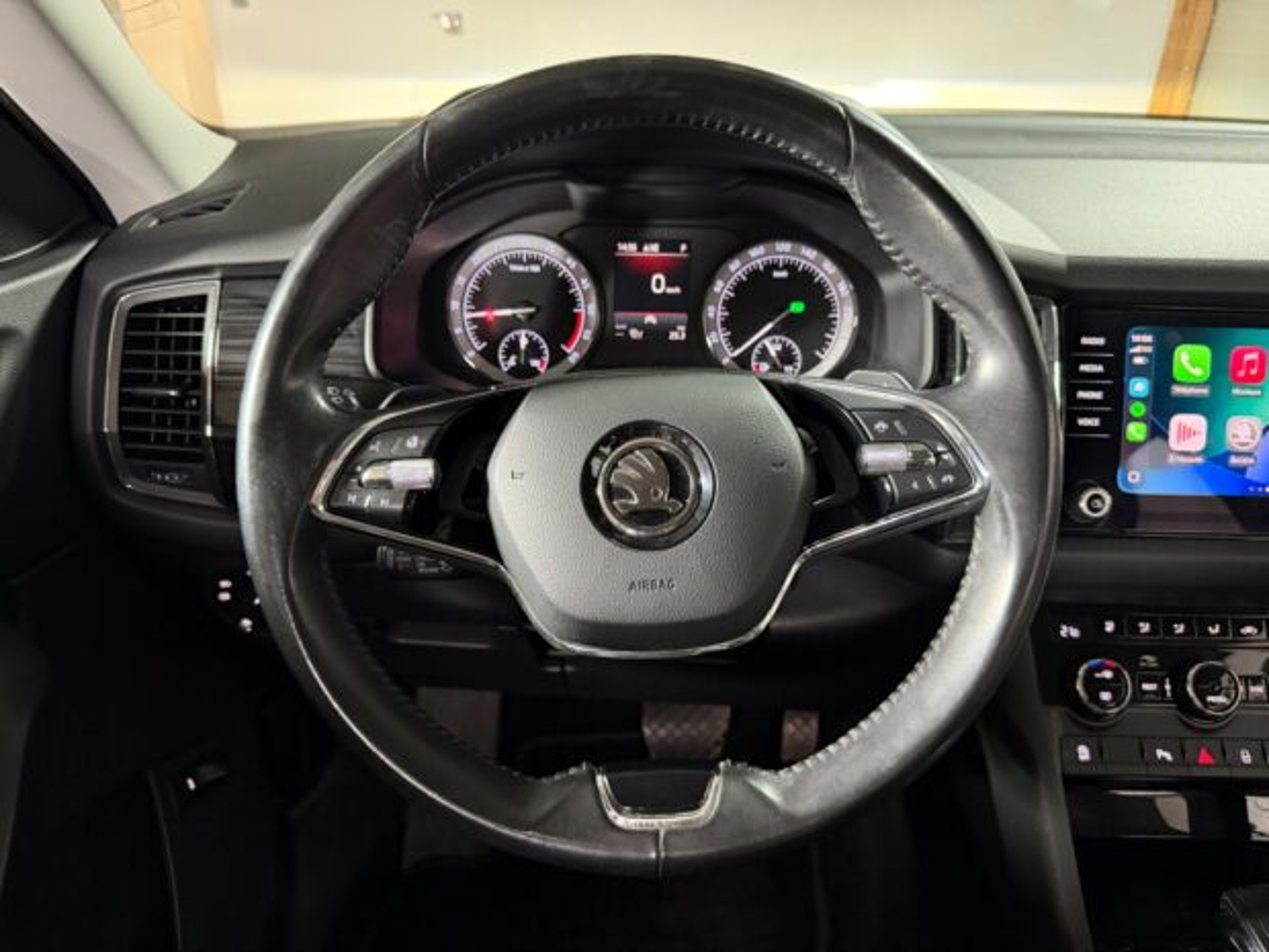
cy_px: 476
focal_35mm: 24
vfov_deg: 56.8
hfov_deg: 71.6
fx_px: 880
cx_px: 634
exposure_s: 1/33
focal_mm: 6.76
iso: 800
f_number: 1.78
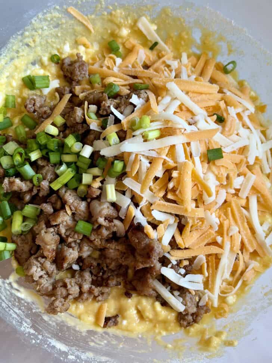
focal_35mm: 48
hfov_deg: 30.3
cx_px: 136
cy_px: 182
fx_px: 503
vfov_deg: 39.7
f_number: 1.8
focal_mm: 6.8
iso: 100
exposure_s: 1/94
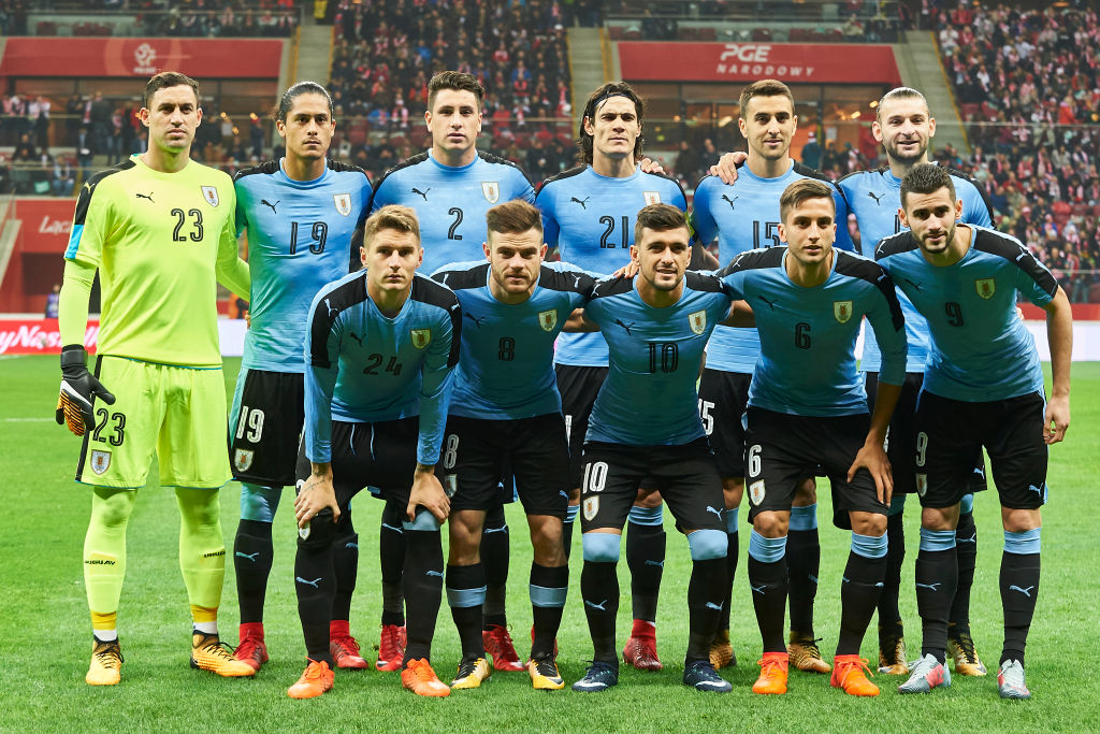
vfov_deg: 16.7
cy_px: 367
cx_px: 550
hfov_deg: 24.8
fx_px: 2506
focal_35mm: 82
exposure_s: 1/320
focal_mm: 82
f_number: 5
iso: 2000
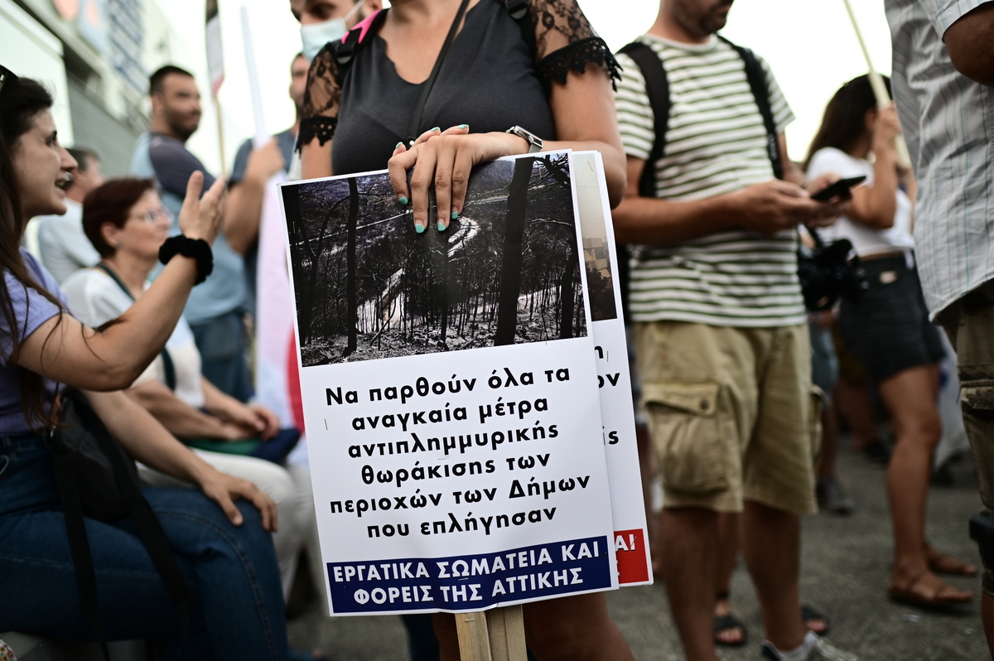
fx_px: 966
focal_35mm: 35
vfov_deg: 37.8
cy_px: 330
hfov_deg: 54.5
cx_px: 497
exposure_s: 1/500
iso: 200
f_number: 1.8
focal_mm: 35
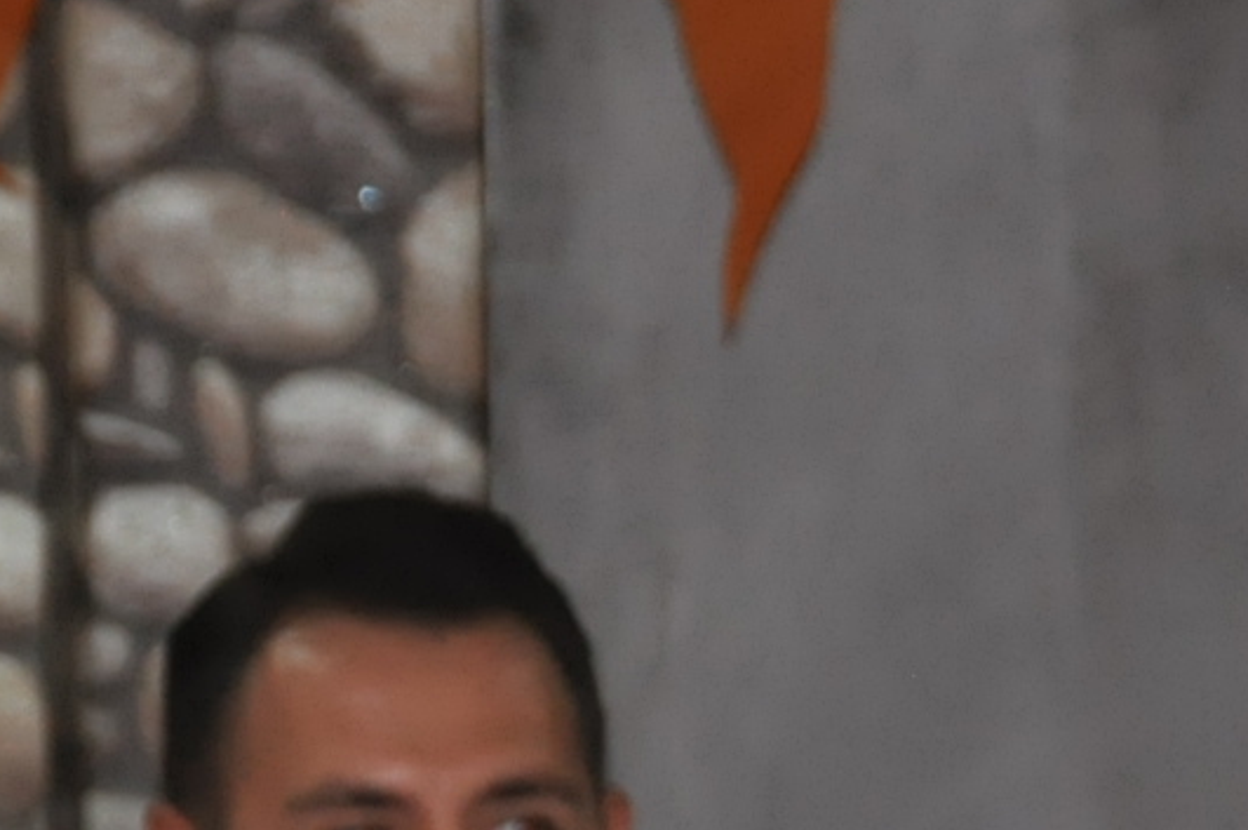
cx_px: 1784
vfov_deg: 2.2
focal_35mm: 636
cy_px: 1319
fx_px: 22028
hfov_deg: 3.2
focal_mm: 105
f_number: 5.6
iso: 800
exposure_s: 1/60
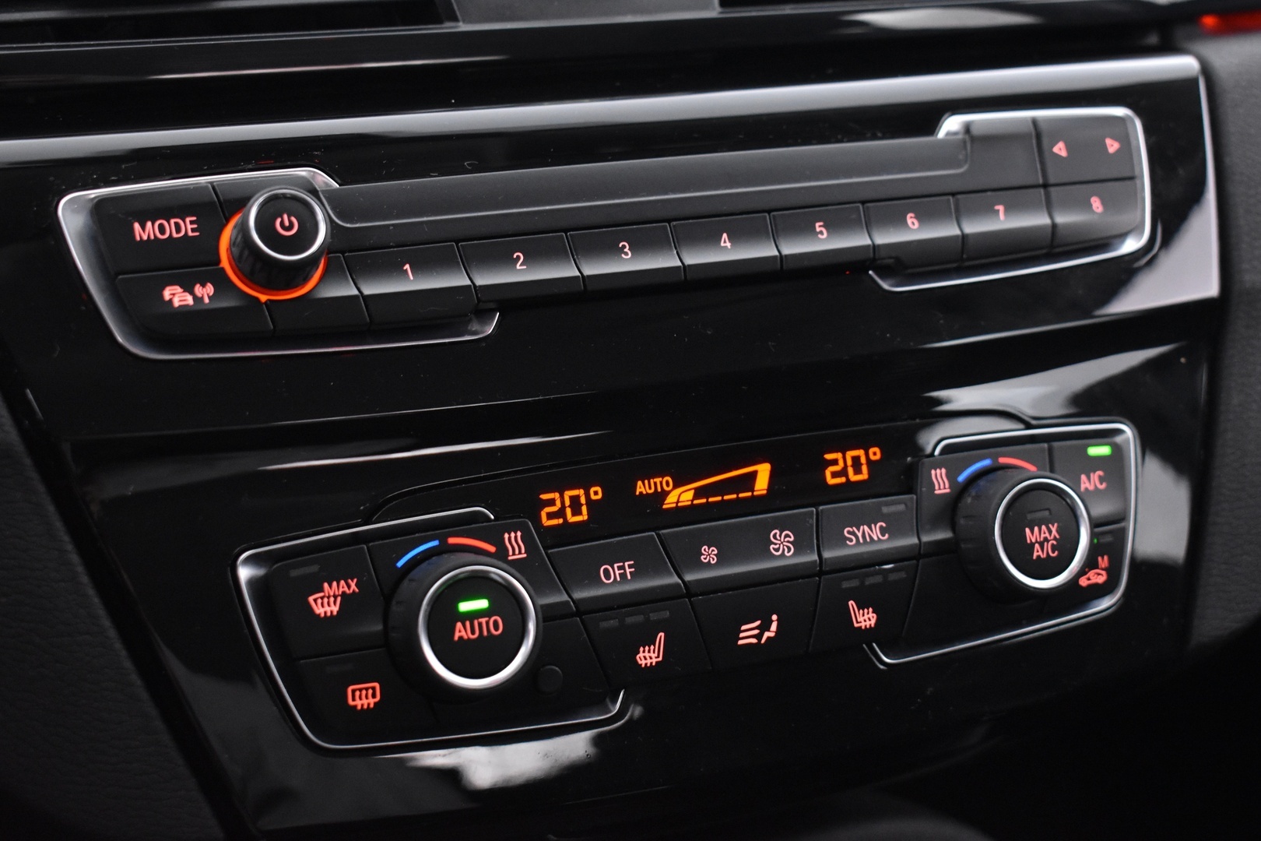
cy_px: 420
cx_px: 630
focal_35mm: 60
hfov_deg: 33.4
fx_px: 2102
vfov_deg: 22.6
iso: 3200
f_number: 4.8
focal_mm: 40
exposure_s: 1/15
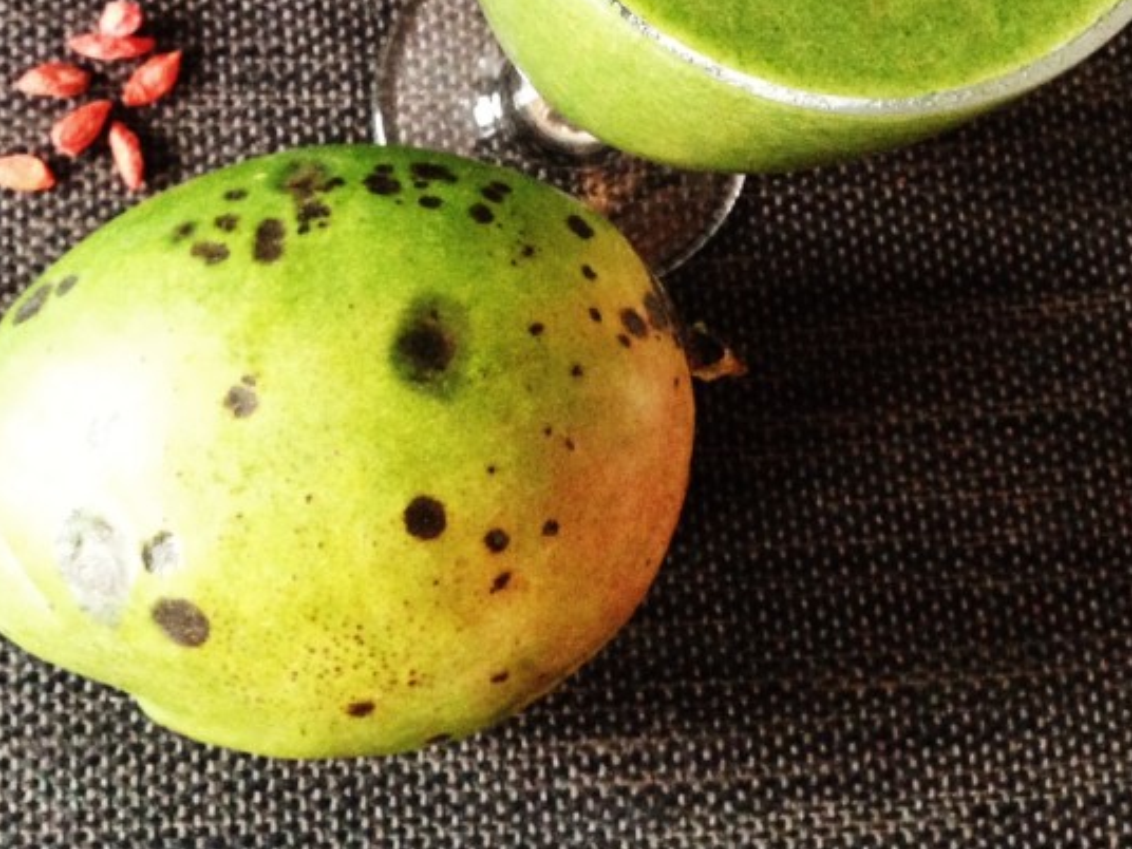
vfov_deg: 22.7
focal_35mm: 63
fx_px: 2060
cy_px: 84
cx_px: 298
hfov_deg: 30.3
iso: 400
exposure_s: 1/20
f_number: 2.4
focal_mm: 4.12
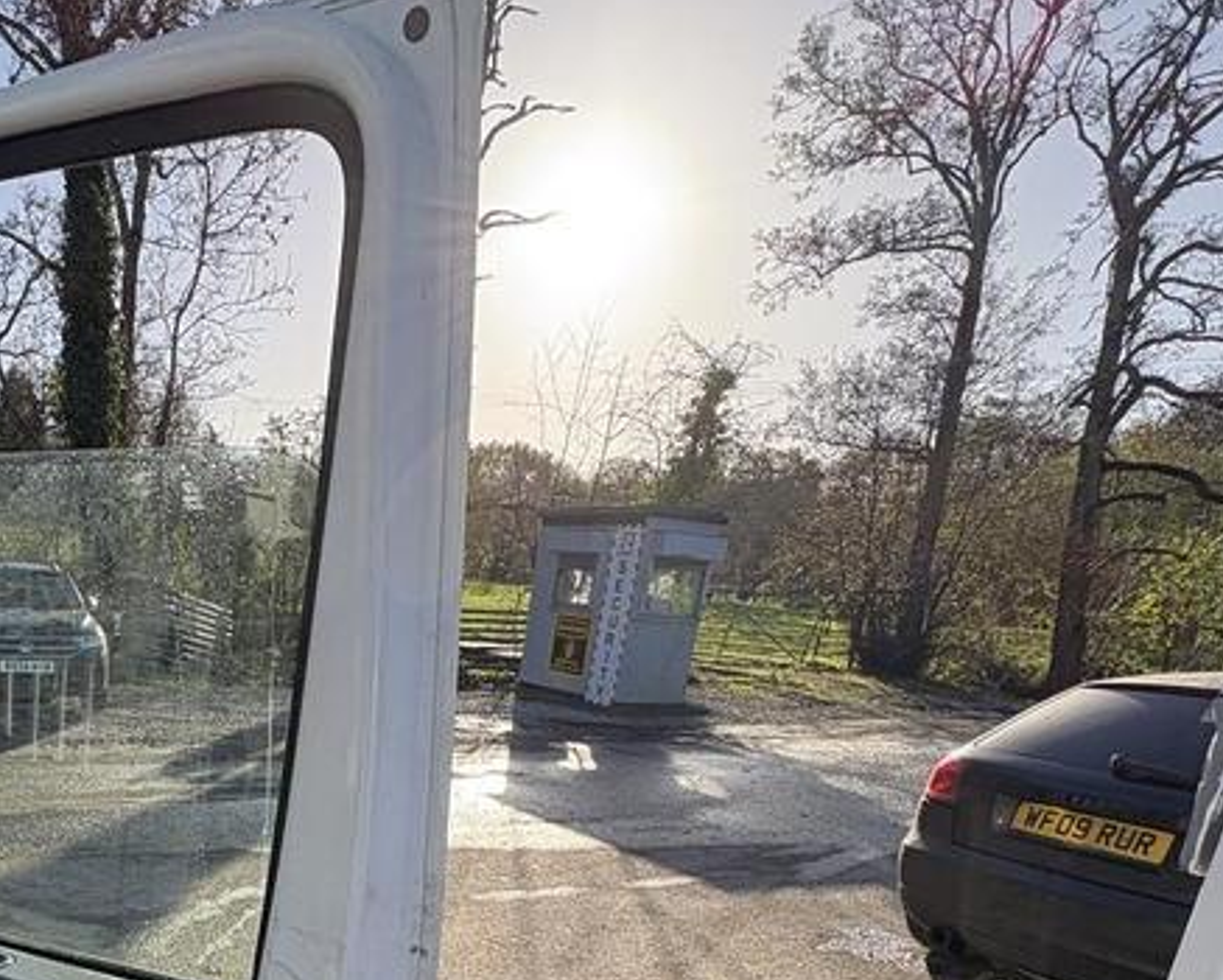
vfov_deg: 46.5
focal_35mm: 28
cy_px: 882
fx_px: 1014
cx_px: 257
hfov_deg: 57.8
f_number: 2.2
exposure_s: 1/734
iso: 40
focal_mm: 2.22
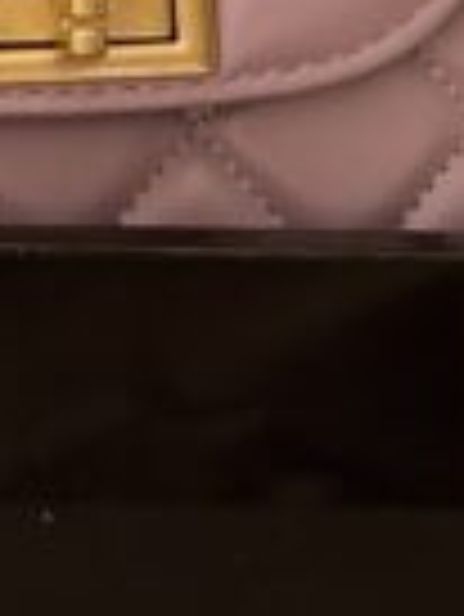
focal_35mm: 280
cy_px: -490
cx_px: -36
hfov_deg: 5.3
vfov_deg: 6.9
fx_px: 4996
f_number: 1.78
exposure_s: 1/221
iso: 64
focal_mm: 6.86
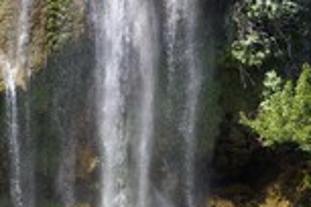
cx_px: -14
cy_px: 97
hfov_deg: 18.0
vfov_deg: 12.5
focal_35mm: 110
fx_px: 950
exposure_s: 1/200
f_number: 14
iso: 200
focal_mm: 40
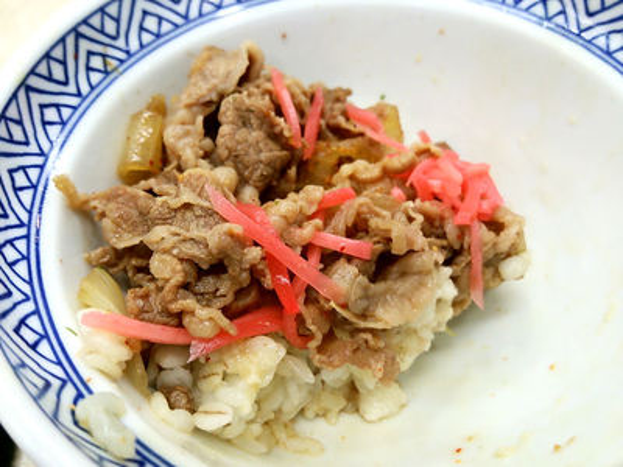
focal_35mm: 30
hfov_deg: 60.0
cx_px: 312
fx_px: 540
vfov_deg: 46.8
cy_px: 234
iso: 80
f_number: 1.94
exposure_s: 1/51
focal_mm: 4.06
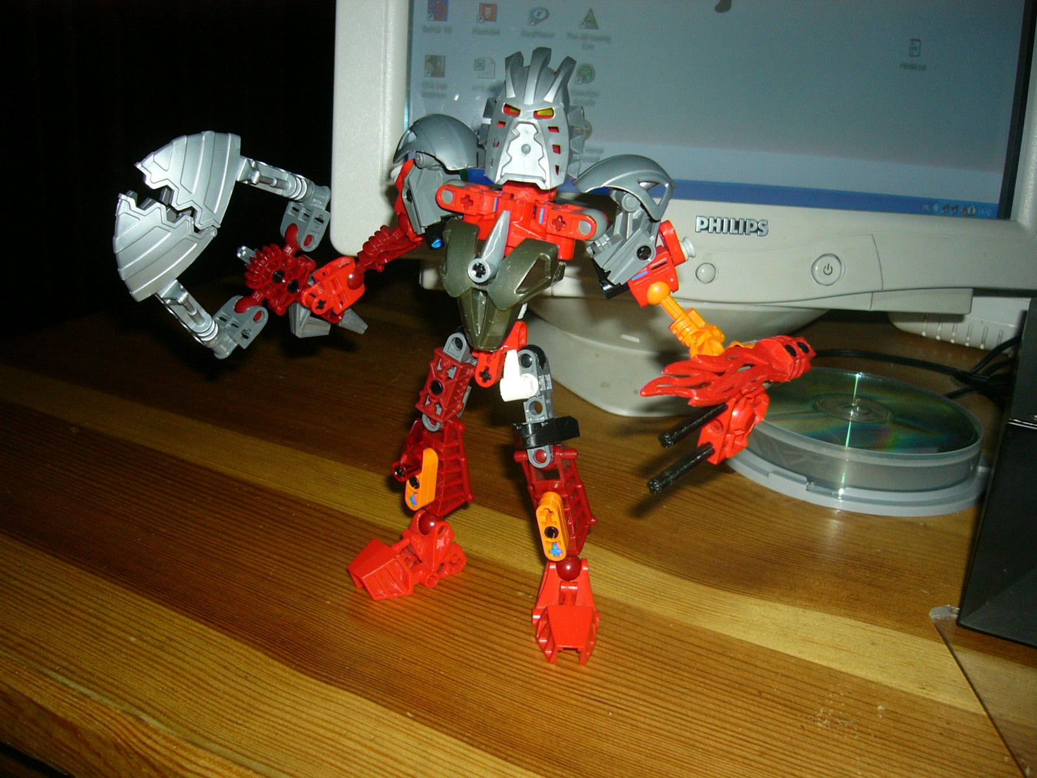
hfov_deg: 52.6
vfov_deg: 40.7
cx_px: 518
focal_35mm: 35
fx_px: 1049
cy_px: 389
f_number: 2.8
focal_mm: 5.8
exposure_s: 1/60
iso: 100
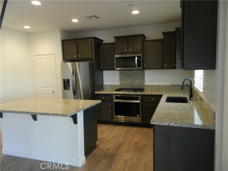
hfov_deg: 69.4
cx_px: 114
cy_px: 86
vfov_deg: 54.9
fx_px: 165
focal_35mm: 25
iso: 160
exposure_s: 1/30
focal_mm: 4.5
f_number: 3.1
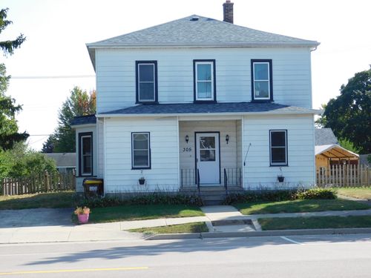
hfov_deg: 27.4
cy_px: 139
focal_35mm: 71
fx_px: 761
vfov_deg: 20.7
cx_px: 186
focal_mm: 12.6
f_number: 4.3
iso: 125
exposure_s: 1/500
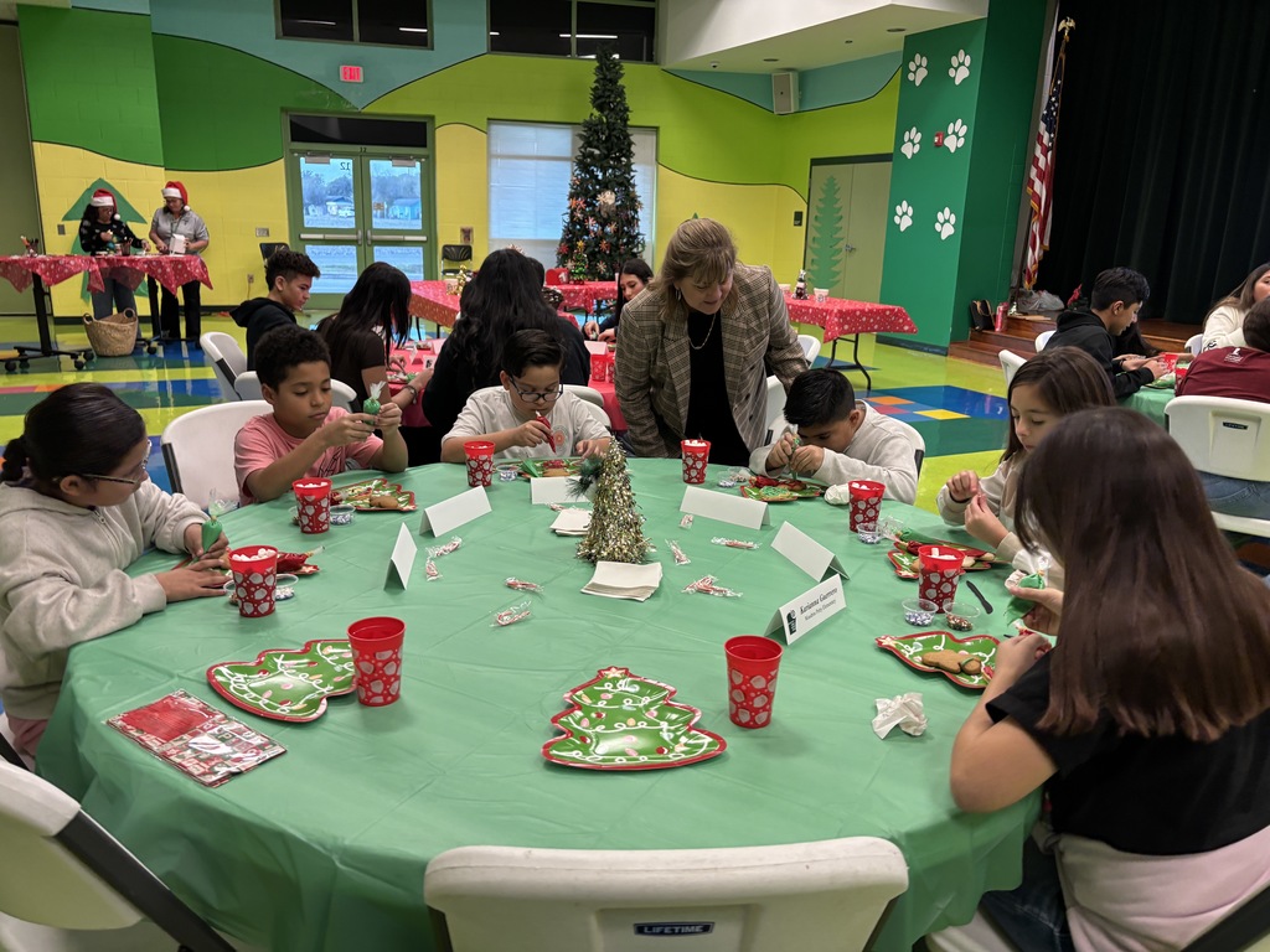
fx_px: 954
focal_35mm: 26
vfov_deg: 53.1
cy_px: 476
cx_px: 635
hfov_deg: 67.3
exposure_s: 1/60
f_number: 1.6
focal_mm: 5.96
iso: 125
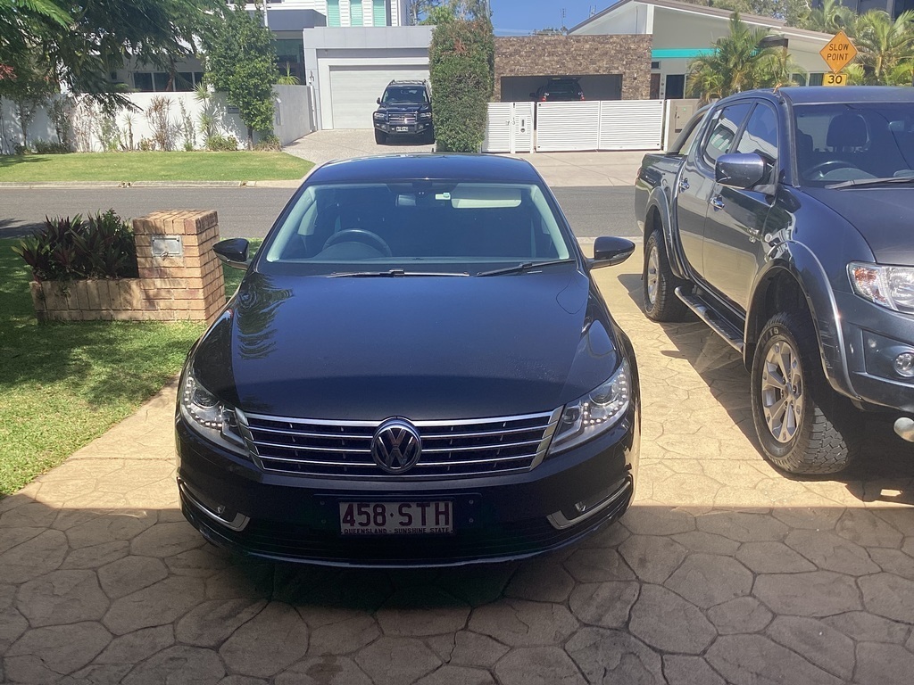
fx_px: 819
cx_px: 457
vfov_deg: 45.4
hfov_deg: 58.4
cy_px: 342
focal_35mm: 31
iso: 25
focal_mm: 3.3
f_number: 2.4
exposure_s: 1/762
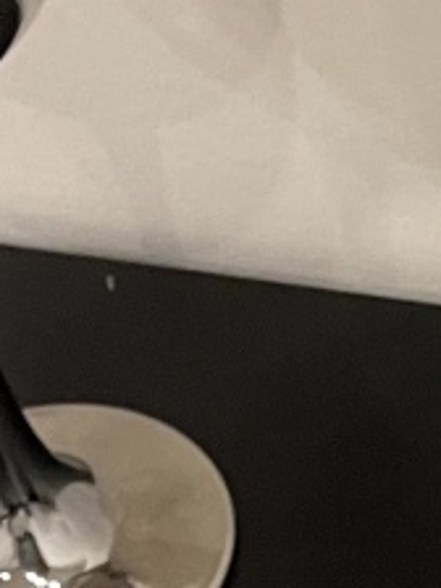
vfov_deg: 11.0
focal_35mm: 167
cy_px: 1071
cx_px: 675
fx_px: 2837
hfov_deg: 8.7
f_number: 1.6
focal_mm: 5.1
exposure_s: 1/60
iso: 200
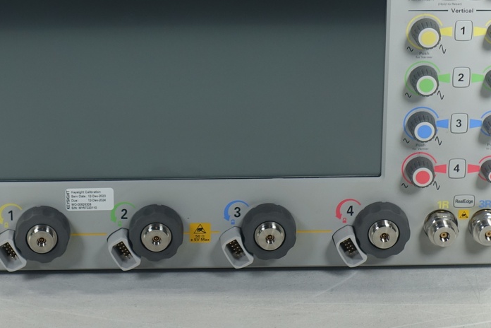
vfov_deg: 10.3
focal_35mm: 131
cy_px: -46
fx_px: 1787
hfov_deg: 15.6
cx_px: 191
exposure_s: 1/80
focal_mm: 20.81
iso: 125
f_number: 3.2
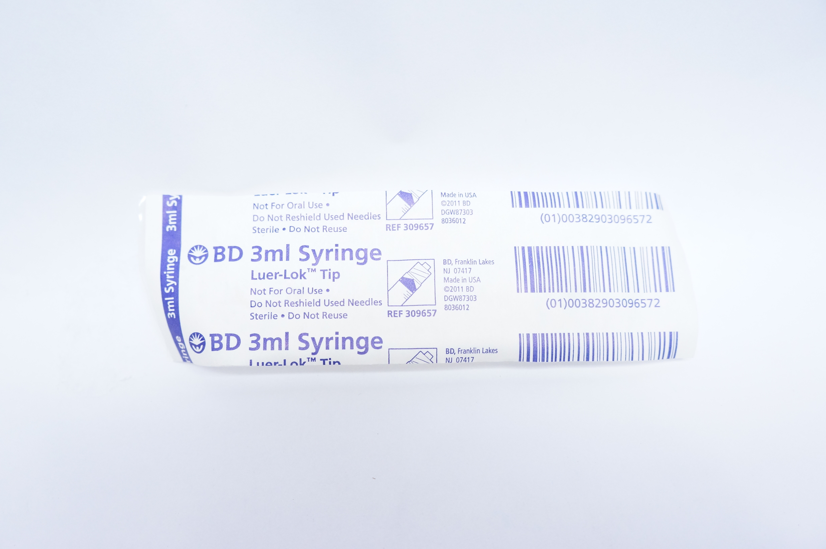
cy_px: 274
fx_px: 756
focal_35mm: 33
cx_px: 413
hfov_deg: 57.3
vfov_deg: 39.9
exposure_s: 1/125
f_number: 4.5
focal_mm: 22
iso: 1600
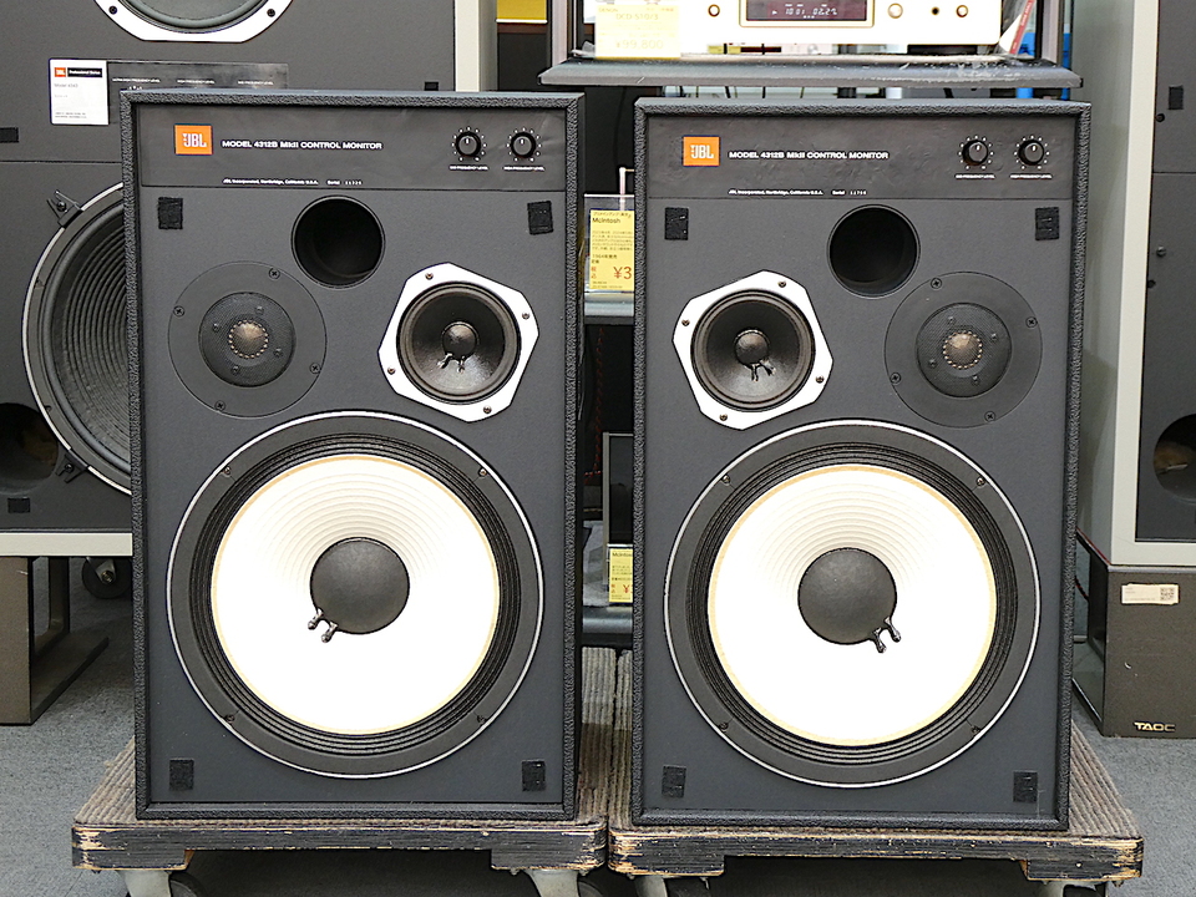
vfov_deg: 22.6
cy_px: 448
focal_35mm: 65
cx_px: 598
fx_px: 2246
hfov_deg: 29.8
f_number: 4.4
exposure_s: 1/6
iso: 200
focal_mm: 11.7
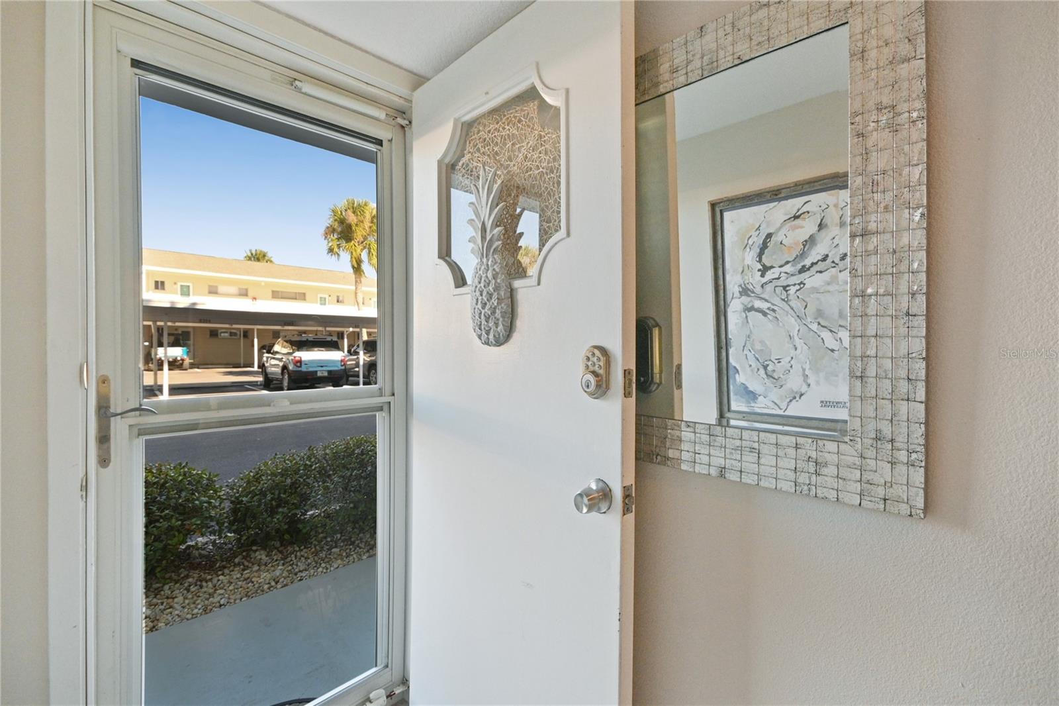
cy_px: 353
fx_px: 441
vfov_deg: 77.3
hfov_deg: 100.4
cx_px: 530
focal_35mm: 15
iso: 1000
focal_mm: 10
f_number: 9
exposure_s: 1/320
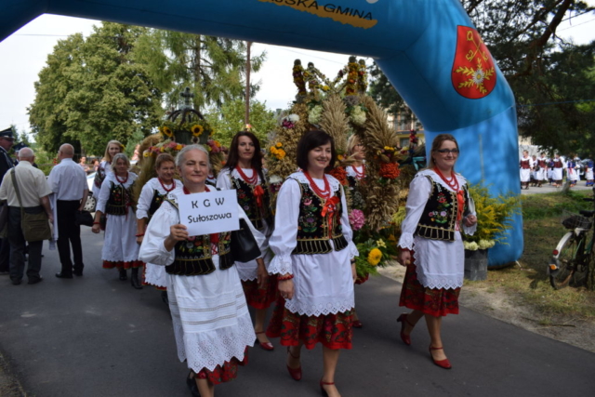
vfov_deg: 43.6
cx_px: 298
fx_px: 496
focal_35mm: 30
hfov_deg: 61.9
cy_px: 198
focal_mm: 20
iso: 200
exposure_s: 1/250
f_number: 8
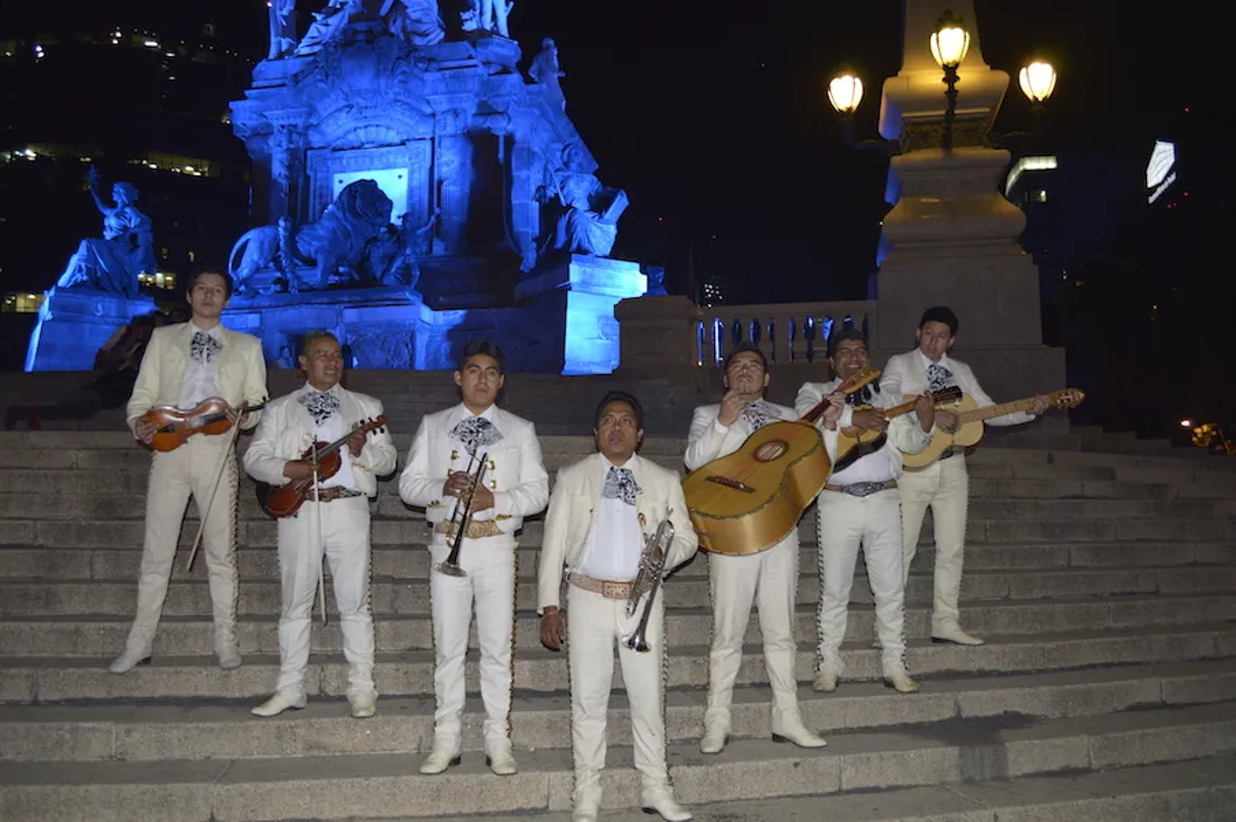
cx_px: 618
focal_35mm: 30
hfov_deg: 62.0
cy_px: 411
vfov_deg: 43.5
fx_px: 1029
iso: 560
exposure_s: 1/15
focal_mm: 20
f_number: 3.8
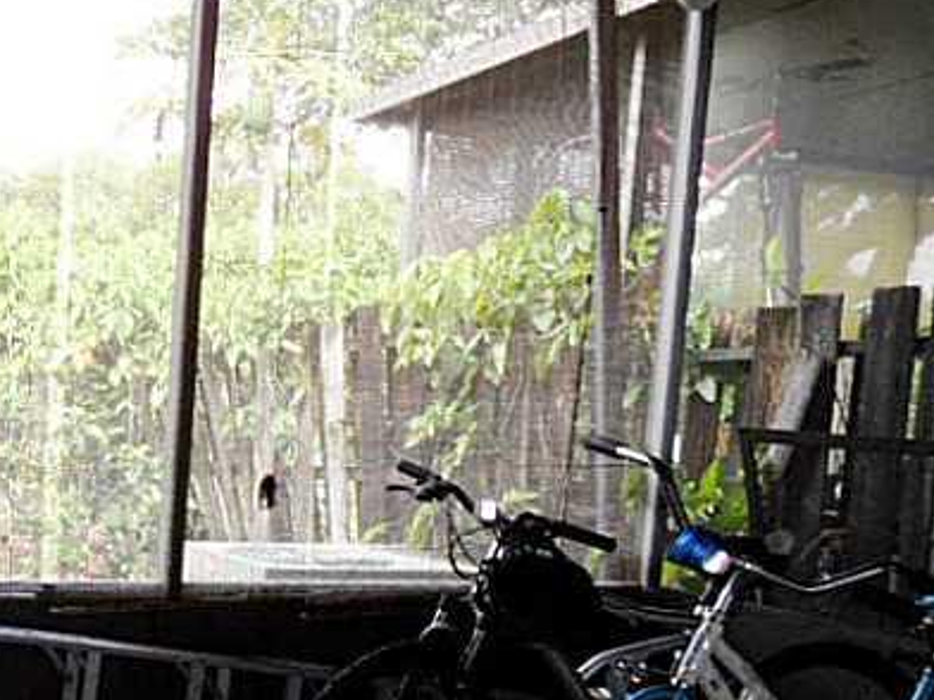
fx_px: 1322
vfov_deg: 29.3
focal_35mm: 49
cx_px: 19
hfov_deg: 35.5
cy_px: 507
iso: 120
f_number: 3.2
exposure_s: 1/30
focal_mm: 3.9
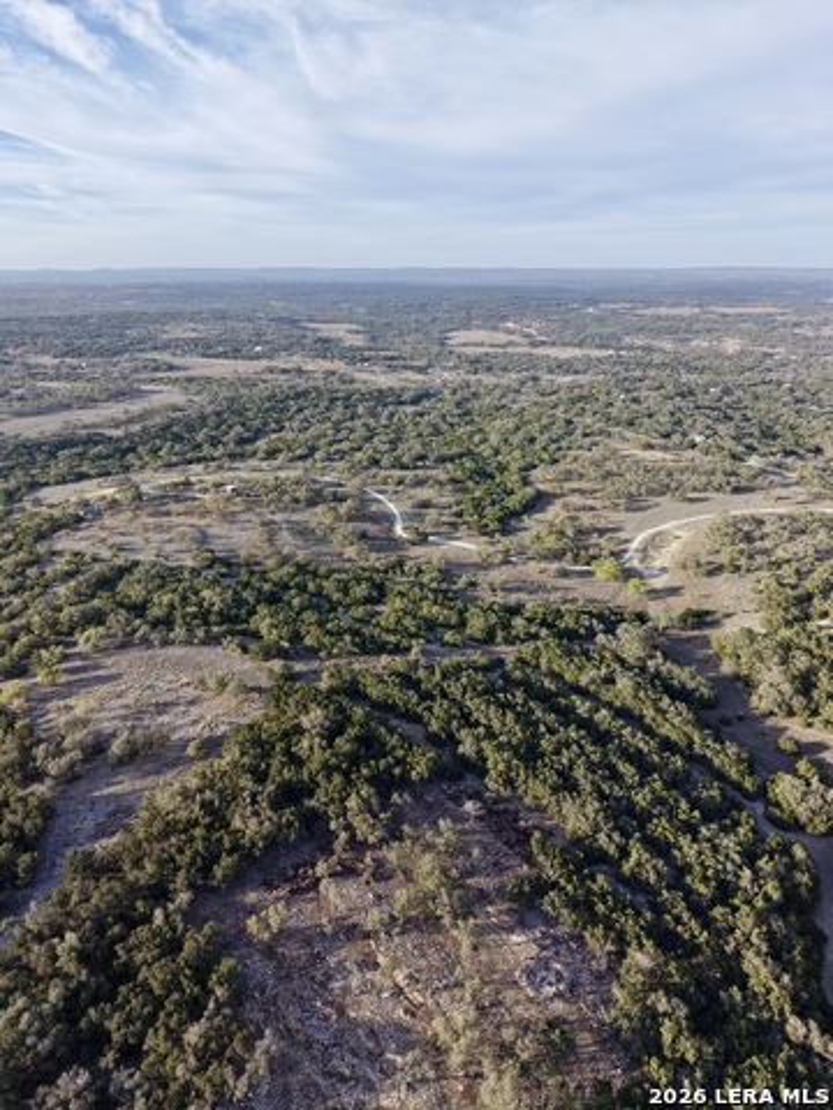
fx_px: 770
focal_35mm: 24
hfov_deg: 56.8
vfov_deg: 71.6
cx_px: 416
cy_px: 555
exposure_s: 1/3000
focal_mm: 8.67
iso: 290
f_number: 1.8
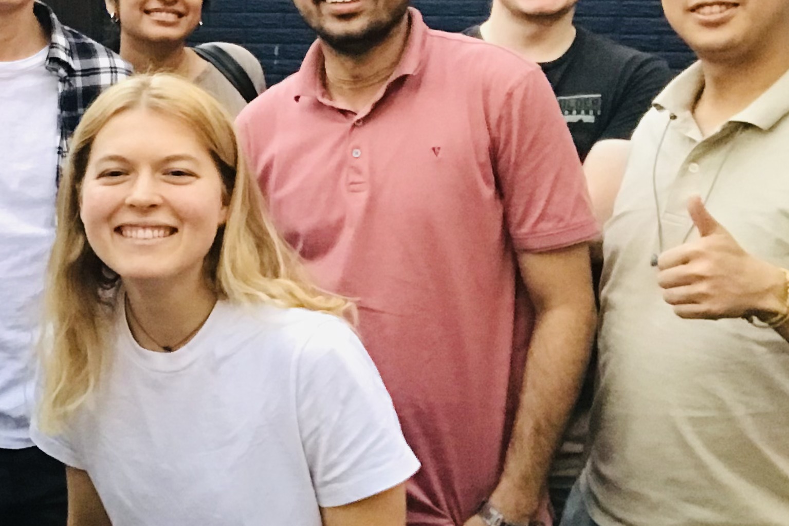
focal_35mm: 67
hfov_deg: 28.9
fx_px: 1468
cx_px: 78
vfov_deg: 20.2
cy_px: 143
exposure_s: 1/24
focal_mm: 2.87
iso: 200
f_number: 2.2
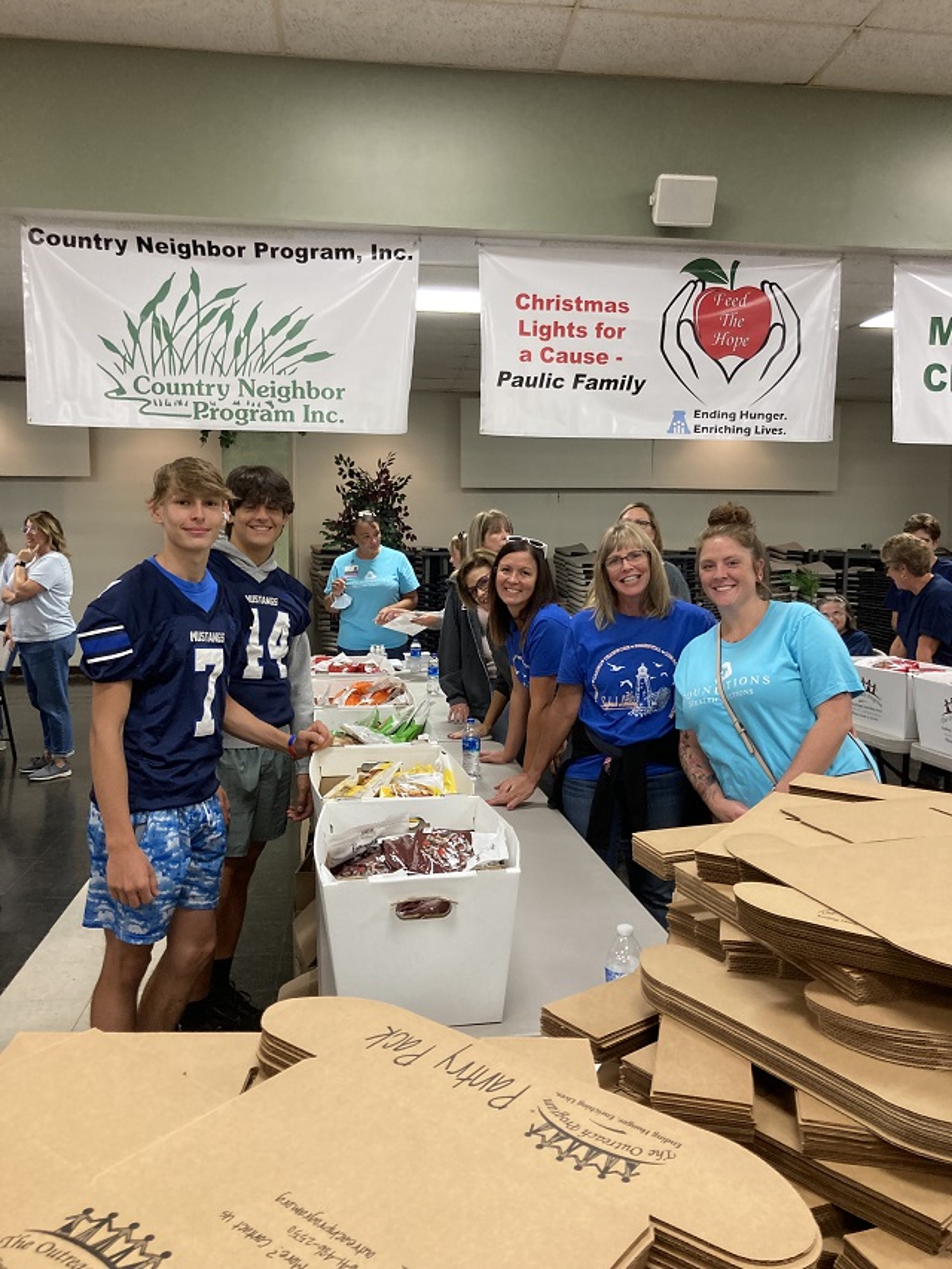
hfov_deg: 49.8
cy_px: 634
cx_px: 476
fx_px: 1026
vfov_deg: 63.4
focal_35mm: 28
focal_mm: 3.99
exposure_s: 1/60
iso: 160
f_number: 1.8
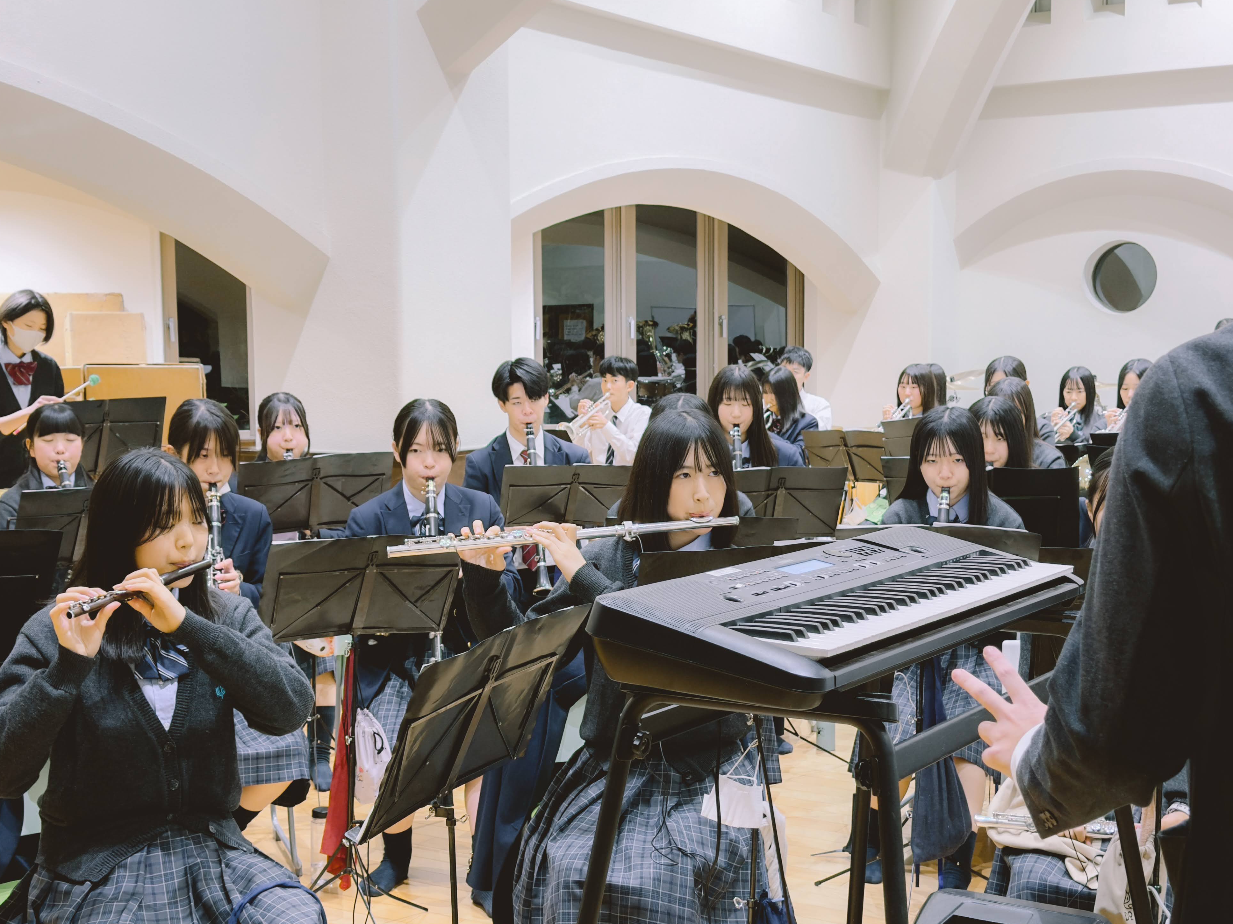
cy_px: 467
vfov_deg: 29.1
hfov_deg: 38.2
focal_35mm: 50
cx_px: 592
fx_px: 1781
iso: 250
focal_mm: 6.76
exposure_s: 1/35
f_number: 1.8
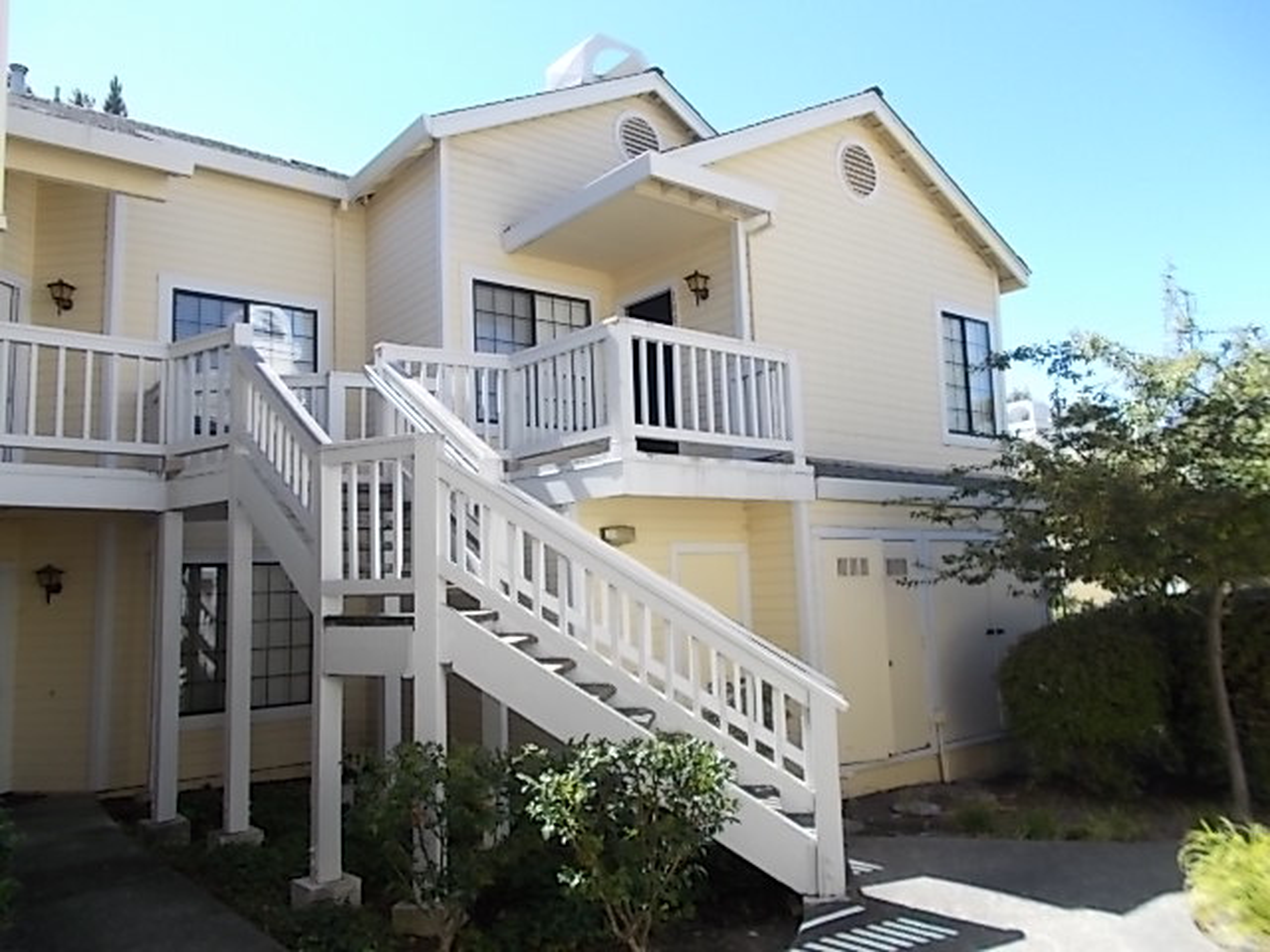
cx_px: 635
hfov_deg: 67.3
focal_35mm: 26
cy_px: 476
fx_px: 954
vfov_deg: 53.1
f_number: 3.2
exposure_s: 1/250
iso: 80
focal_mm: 4.6
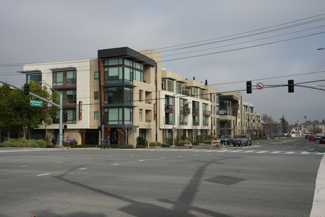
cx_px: 162
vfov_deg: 31.9
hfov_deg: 46.4
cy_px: 108
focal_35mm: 42
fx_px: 379
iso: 100
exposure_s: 1/500
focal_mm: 42
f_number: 7.1
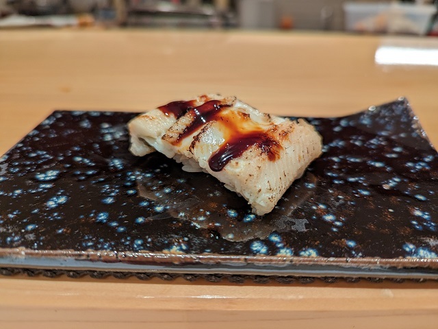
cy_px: 164
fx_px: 304
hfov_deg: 71.6
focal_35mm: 24
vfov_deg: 56.8
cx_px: 219
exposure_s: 1/25
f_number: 1.85
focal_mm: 6.81
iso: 94
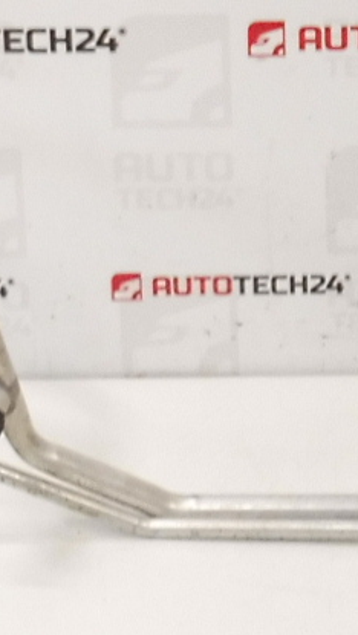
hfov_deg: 9.3
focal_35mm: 129
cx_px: 436
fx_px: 2173
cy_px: -37
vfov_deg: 16.2
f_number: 3.5
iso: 200
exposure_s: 1/60
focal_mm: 4.3
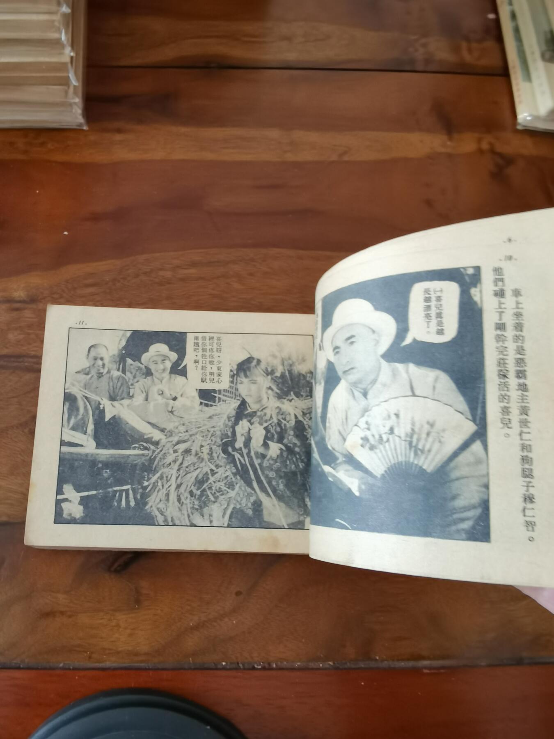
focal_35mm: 27
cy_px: 370
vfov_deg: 65.3
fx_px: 576
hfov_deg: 51.4
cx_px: 277
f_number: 2.2
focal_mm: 2.26
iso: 400
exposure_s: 1/25
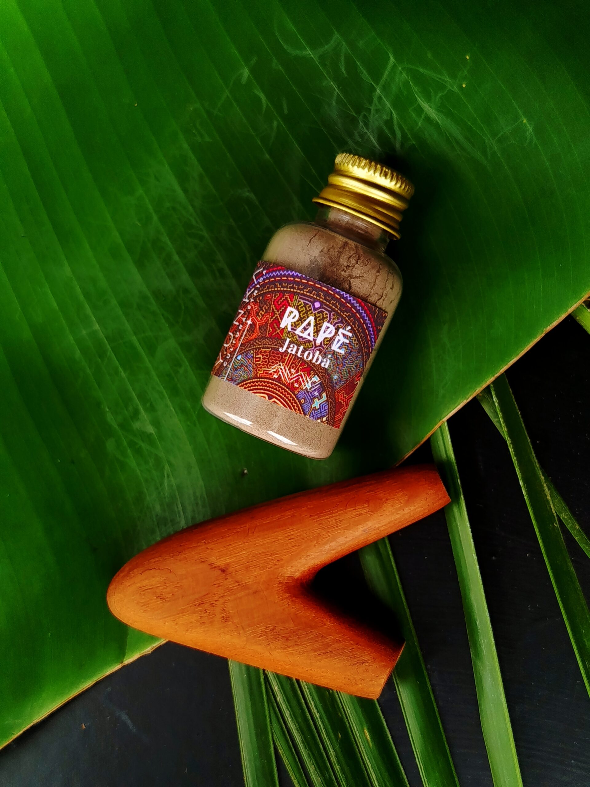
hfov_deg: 30.3
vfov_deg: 39.7
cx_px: 295
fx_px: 1091
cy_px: 394
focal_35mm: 48
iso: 50
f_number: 1.7
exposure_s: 1/215
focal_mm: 5.31
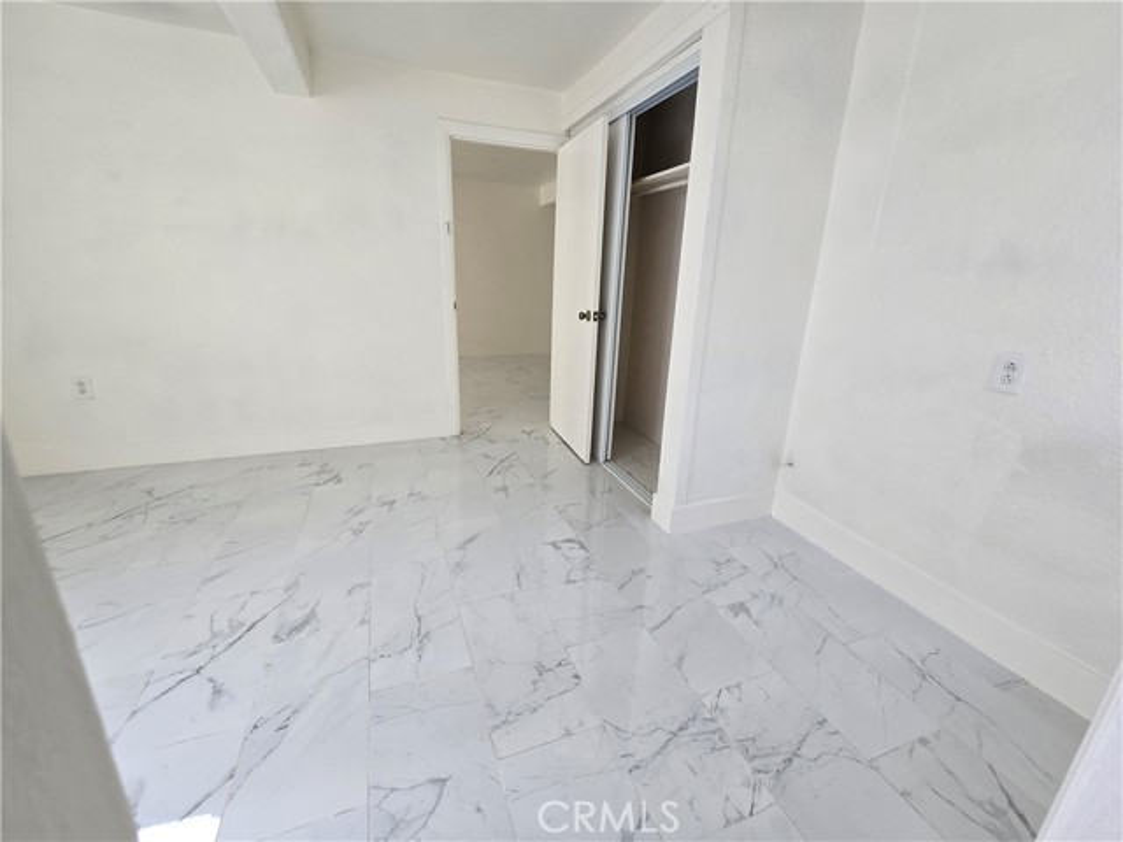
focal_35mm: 13
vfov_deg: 89.9
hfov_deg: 106.2
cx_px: 562
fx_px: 422
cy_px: 421
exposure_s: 1/120
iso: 64
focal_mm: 2.2
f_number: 2.2
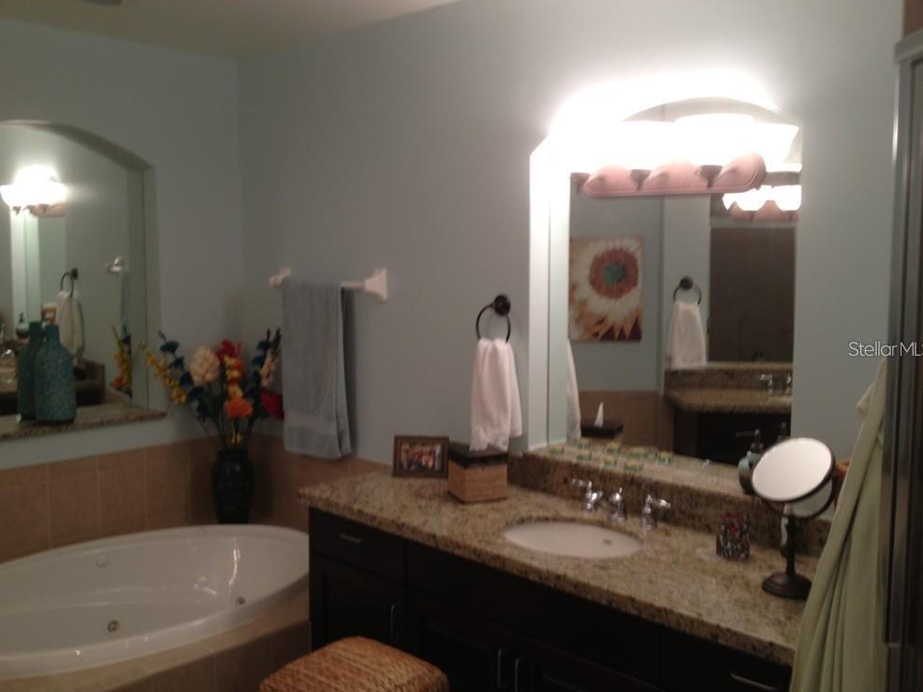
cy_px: 348
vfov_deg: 39.7
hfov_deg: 51.4
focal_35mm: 36
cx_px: 462
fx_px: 960
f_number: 2.4
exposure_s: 1/20
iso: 50
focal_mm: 4.28
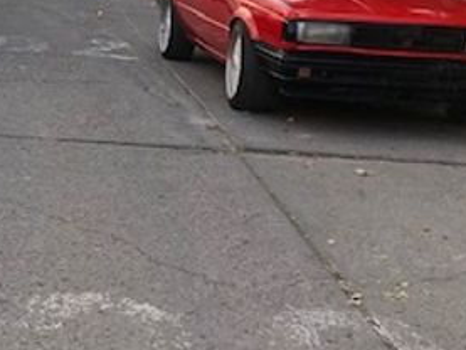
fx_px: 1145
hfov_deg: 22.5
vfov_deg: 16.6
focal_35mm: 85
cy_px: -74
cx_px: 64
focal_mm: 3.99
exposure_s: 1/203
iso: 20
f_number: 1.8
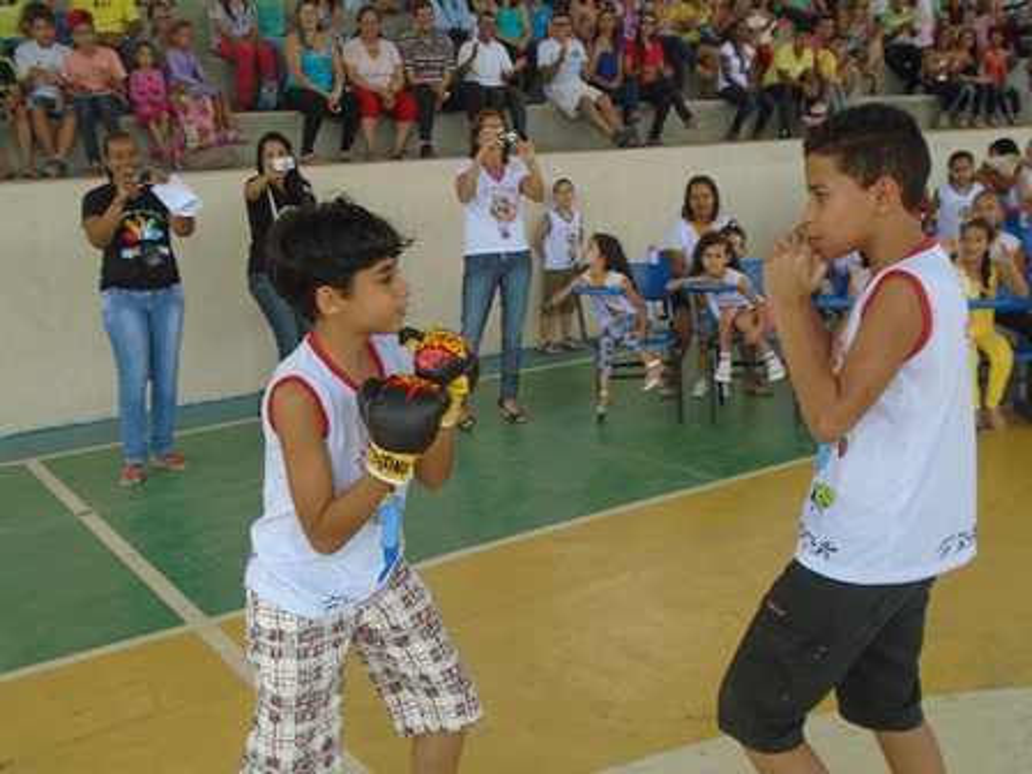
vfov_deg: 39.7
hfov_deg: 51.4
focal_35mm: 36
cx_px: 516
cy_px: 387
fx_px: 1073
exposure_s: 1/250
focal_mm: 6.4
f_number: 3.8
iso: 100
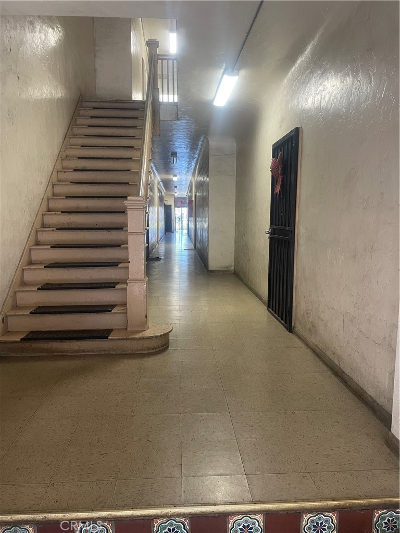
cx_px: 200
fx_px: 401
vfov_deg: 67.3
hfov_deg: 53.1
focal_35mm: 26
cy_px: 266
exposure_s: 1/60
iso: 160
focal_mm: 4.2
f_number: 1.6
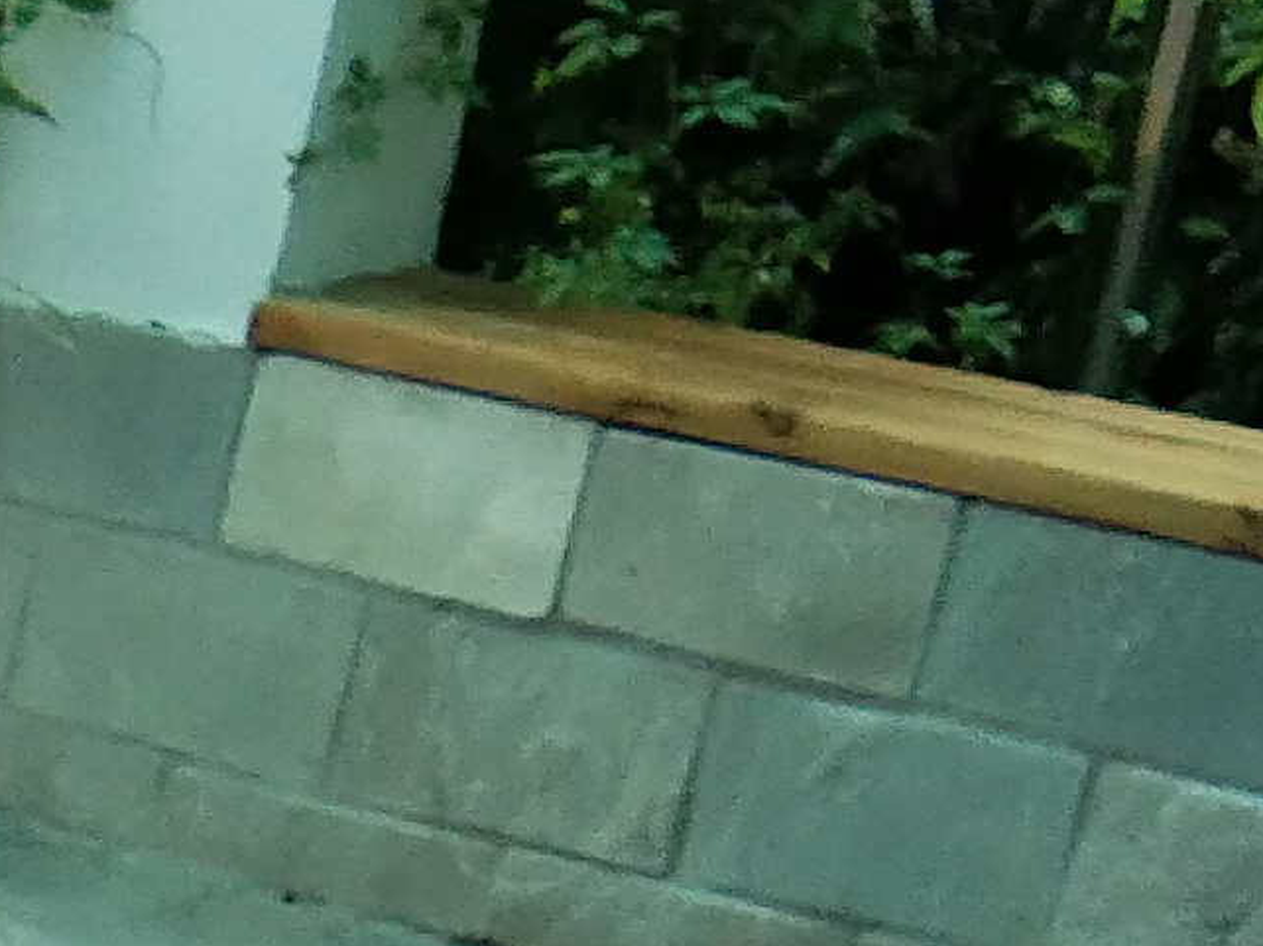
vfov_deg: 6.6
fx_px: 7331
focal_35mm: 201
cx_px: -1912
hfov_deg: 8.8
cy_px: 2919
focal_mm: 3.69
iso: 125
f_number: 2.2
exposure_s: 1/50
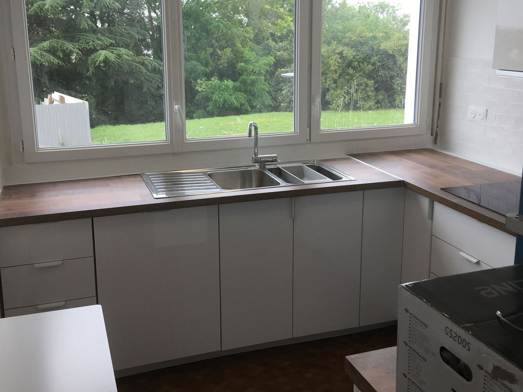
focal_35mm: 39
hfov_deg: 47.9
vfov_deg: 36.7
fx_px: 589
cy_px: 157
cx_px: 257
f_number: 2.2
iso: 25
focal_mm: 4.15
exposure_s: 1/117
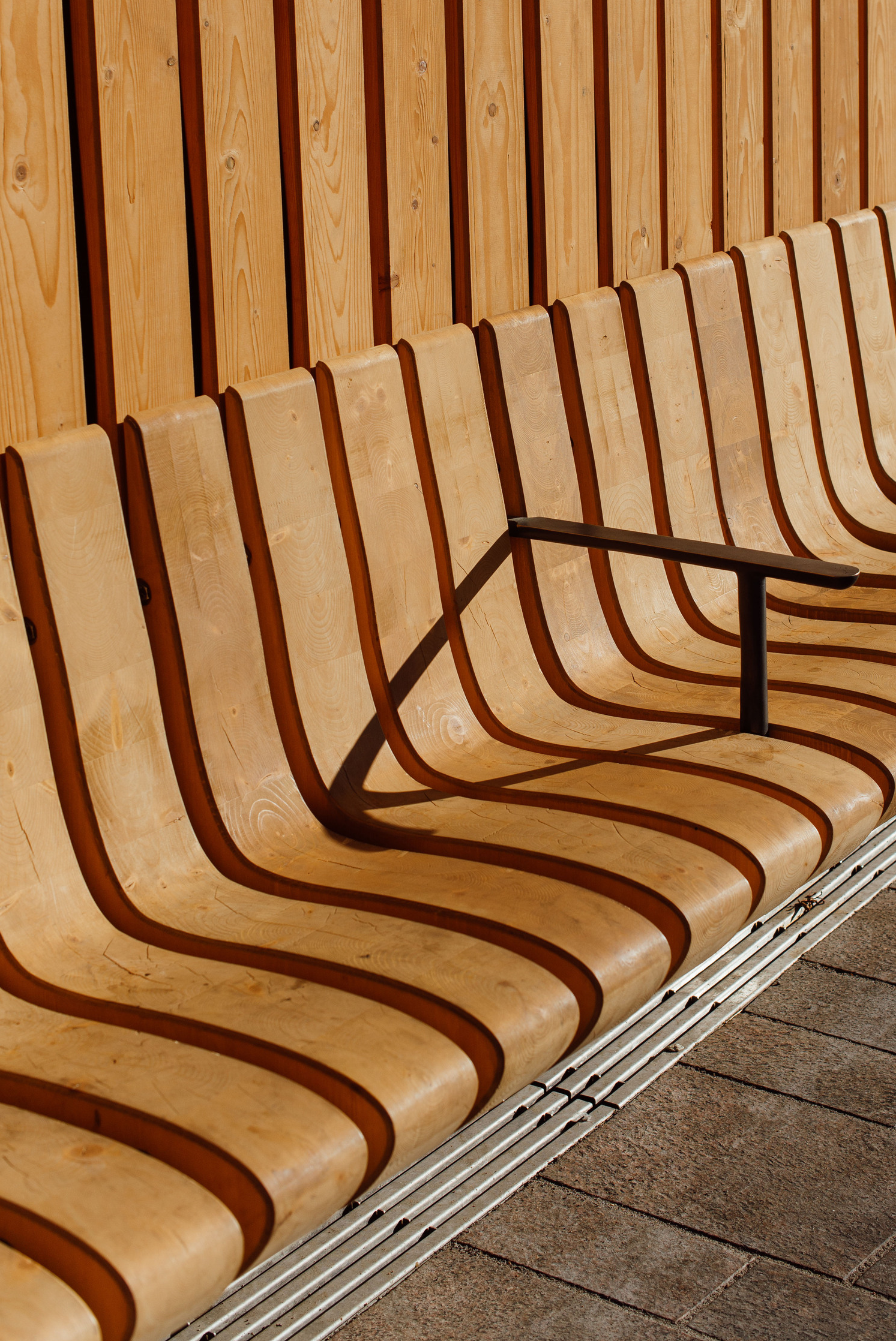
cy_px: 460
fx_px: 2498
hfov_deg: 20.3
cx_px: 596
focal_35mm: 67
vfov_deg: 29.9
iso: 160
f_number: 6.3
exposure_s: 1/1600
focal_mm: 50
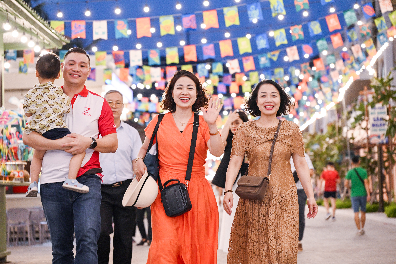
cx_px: 198
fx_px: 1155
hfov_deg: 19.5
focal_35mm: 105
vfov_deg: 13.0
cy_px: 132
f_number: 4
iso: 3200
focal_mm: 105
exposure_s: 1/125
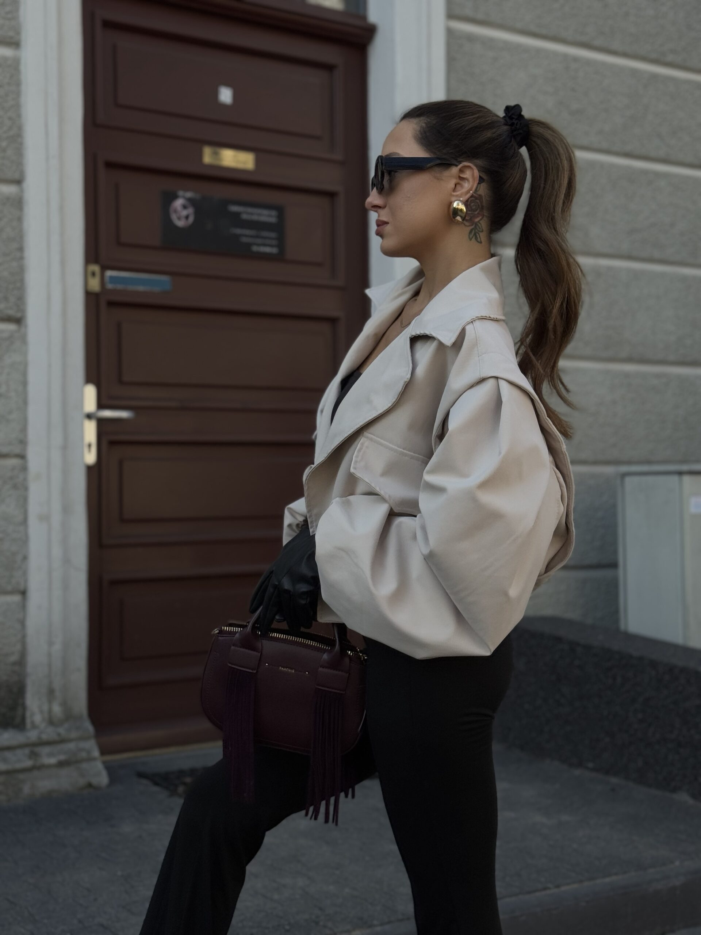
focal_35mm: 48
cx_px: 350
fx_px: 1296
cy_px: 468
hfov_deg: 30.3
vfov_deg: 39.7
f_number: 1.78
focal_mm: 6.76
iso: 64
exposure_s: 1/1818
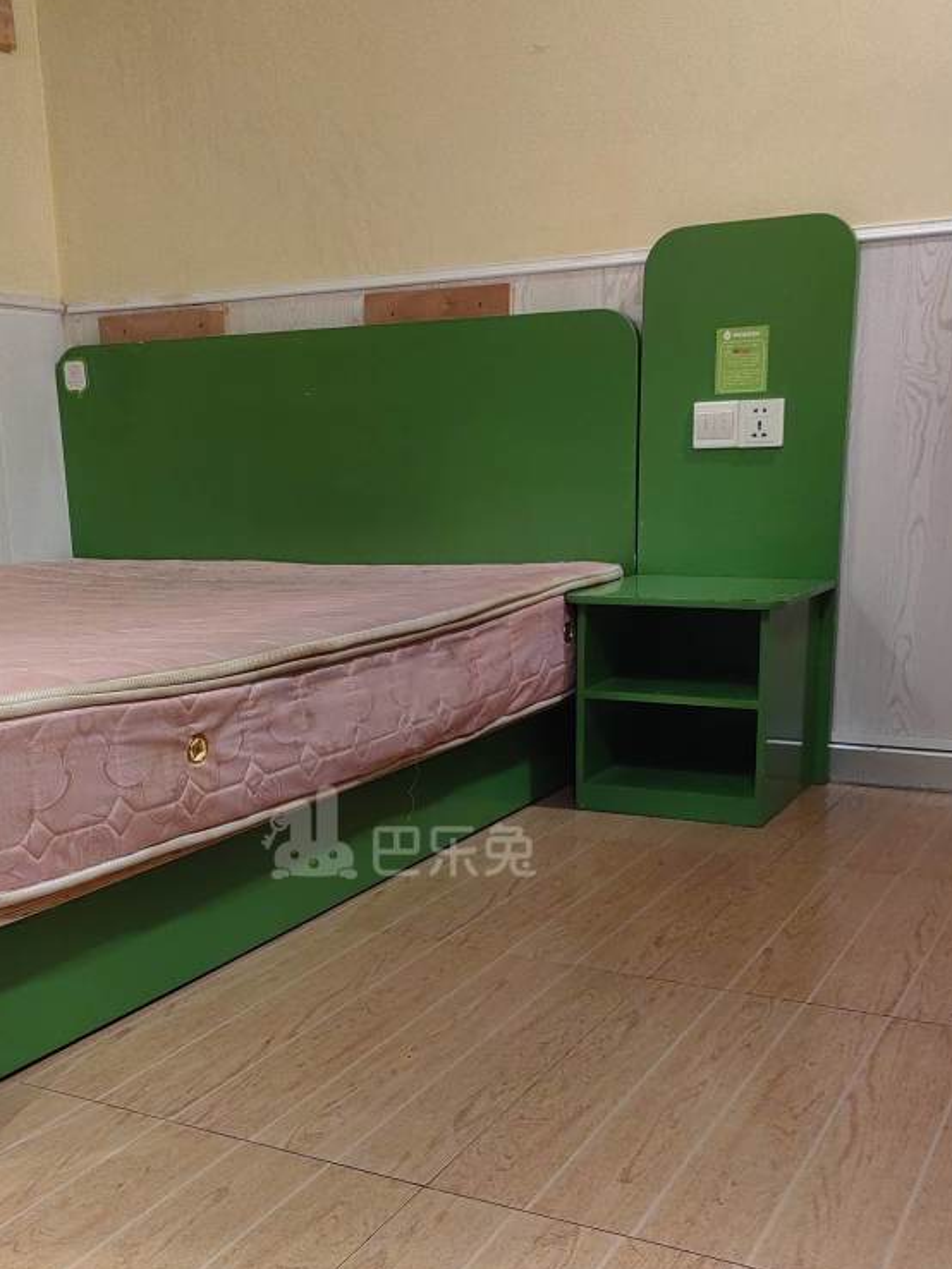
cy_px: 834
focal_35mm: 39
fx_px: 1431
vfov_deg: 47.2
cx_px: 399
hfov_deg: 36.7
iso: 320
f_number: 1.9
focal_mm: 5.52
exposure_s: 1/33.3
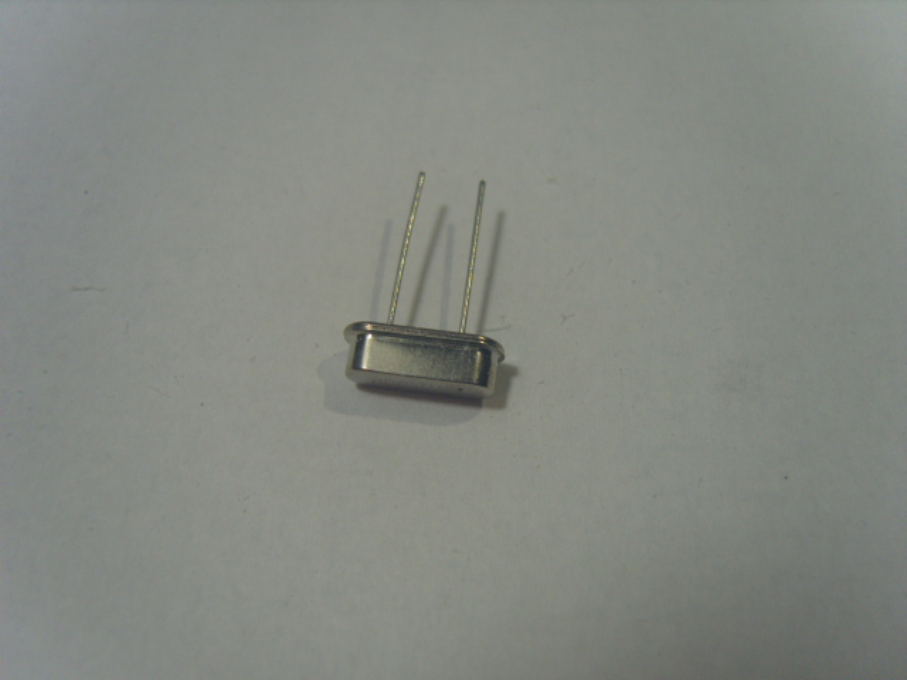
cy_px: 340
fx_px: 917
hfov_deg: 52.6
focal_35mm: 35
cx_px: 454
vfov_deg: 40.7
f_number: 2.8
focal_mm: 7.4
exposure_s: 1/250
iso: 80
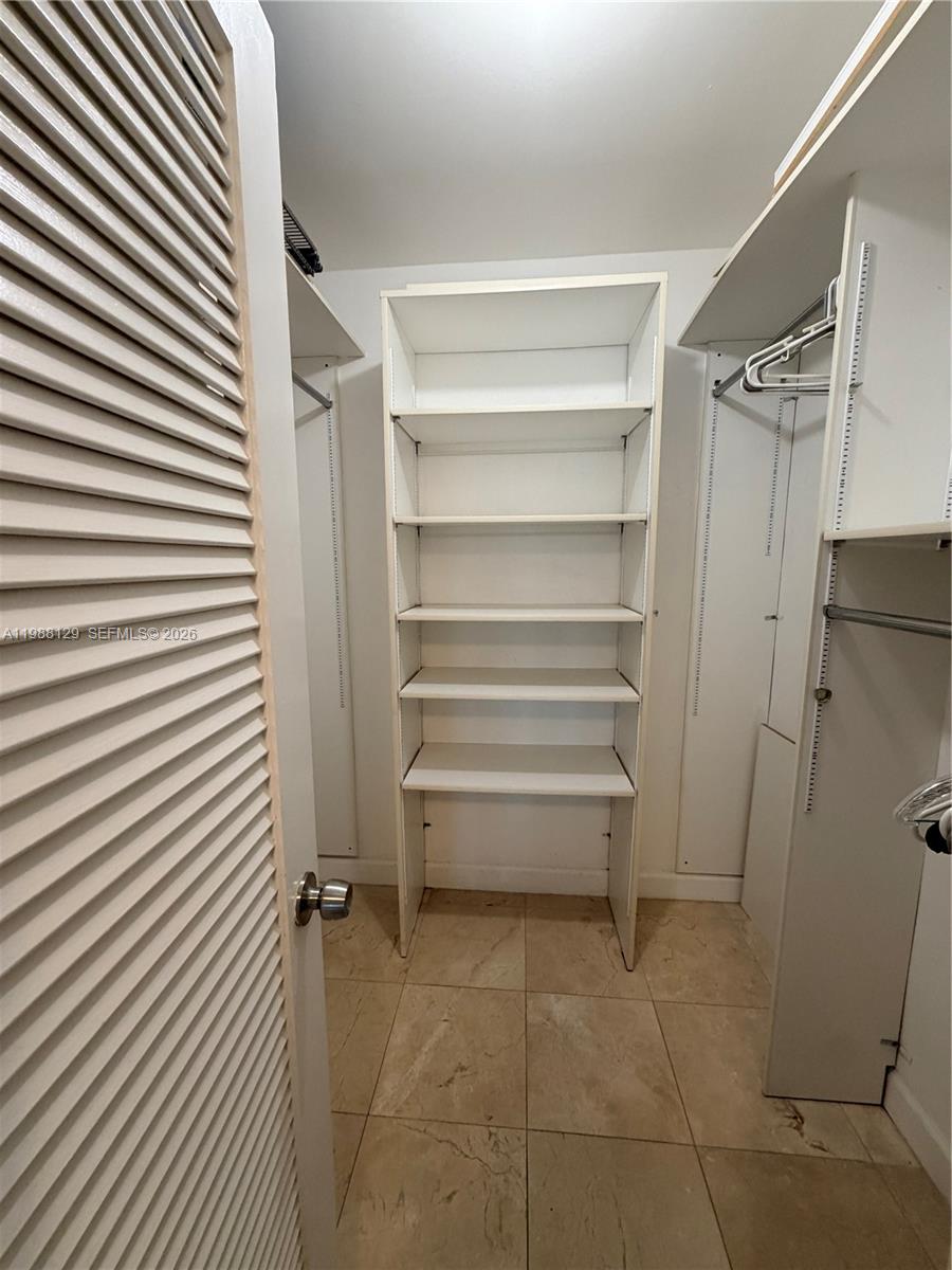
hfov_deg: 85.7
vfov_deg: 102.1
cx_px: 476
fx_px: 513
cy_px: 635
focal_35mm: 14
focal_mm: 2.22
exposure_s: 1/120
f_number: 2.2
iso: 250
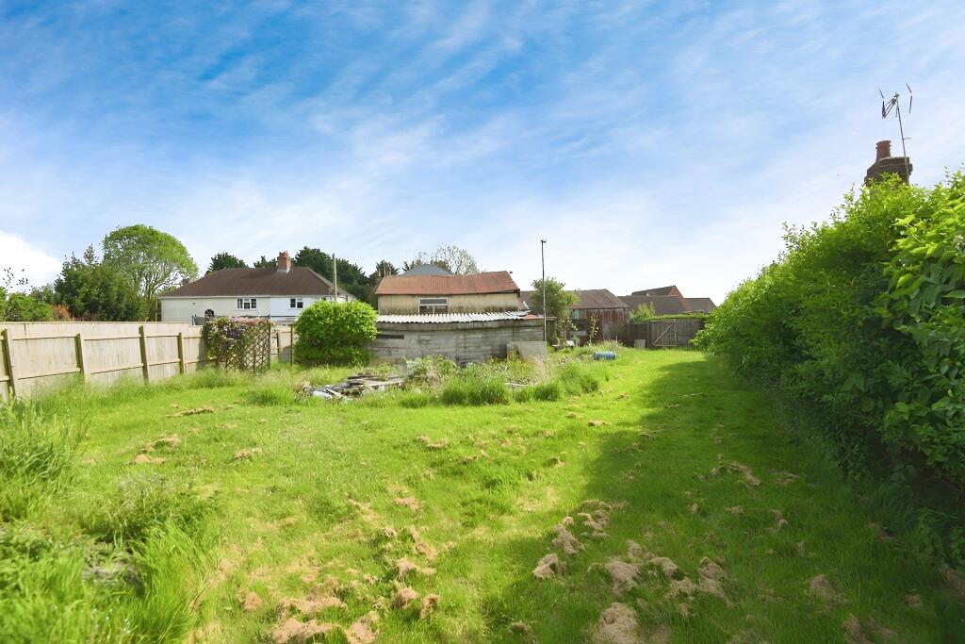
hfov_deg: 96.7
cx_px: 482
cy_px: 322
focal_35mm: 16
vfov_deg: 73.8
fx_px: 429
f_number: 7.1
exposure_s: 1/200
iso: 100
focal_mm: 16
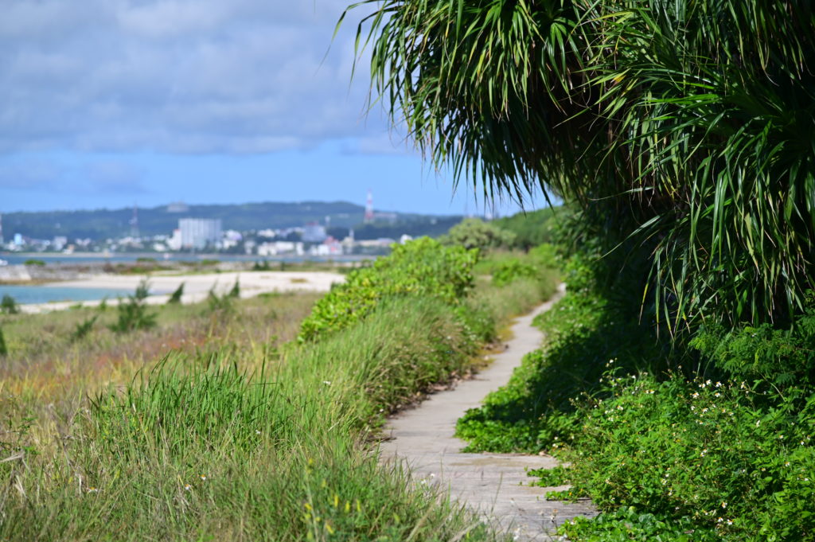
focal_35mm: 120
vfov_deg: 11.4
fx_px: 2714
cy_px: 271
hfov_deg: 17.1
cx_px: 408
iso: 100
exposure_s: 1/1250
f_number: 4
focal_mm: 120
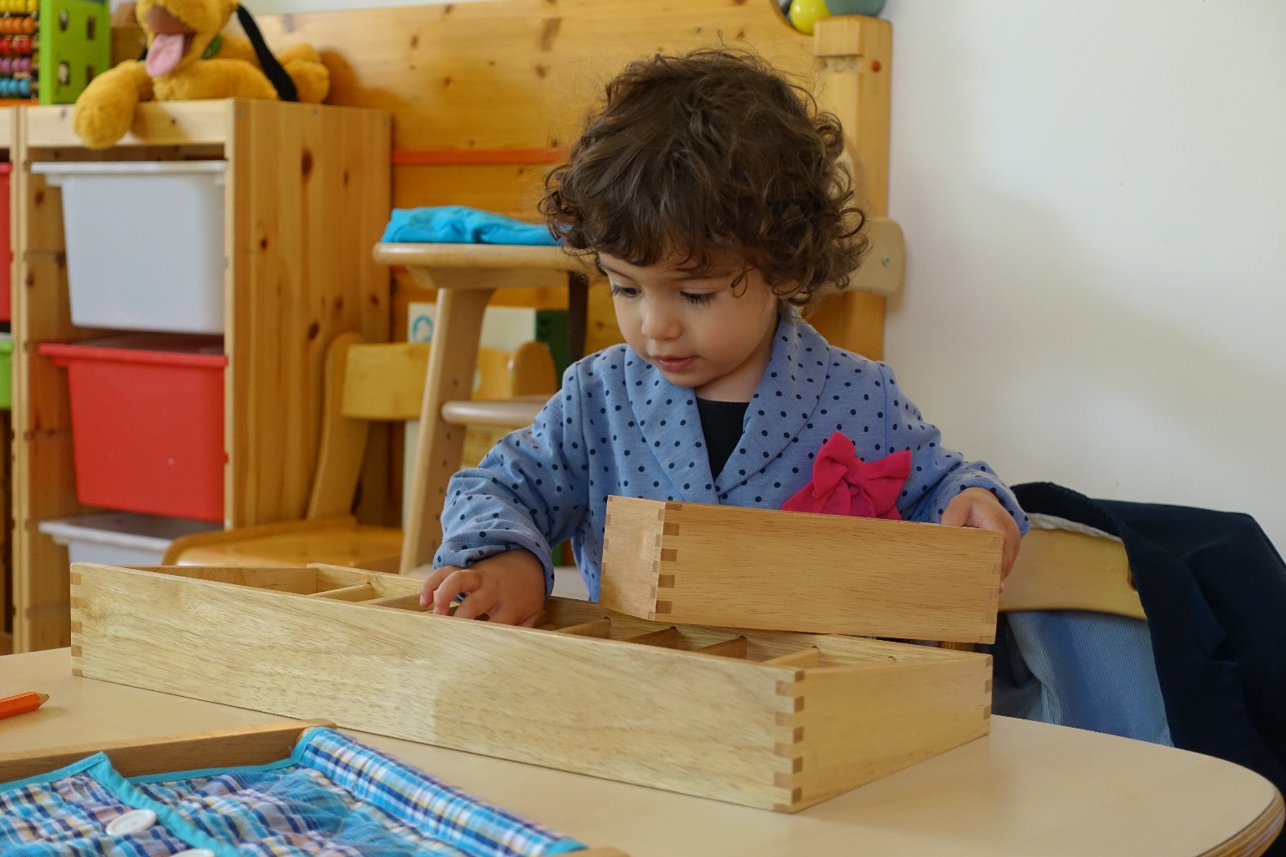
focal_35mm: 61
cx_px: 615
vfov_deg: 22.3
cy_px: 421
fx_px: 2179
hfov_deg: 32.9
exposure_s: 1/80
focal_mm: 21.39
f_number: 2.8
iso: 640
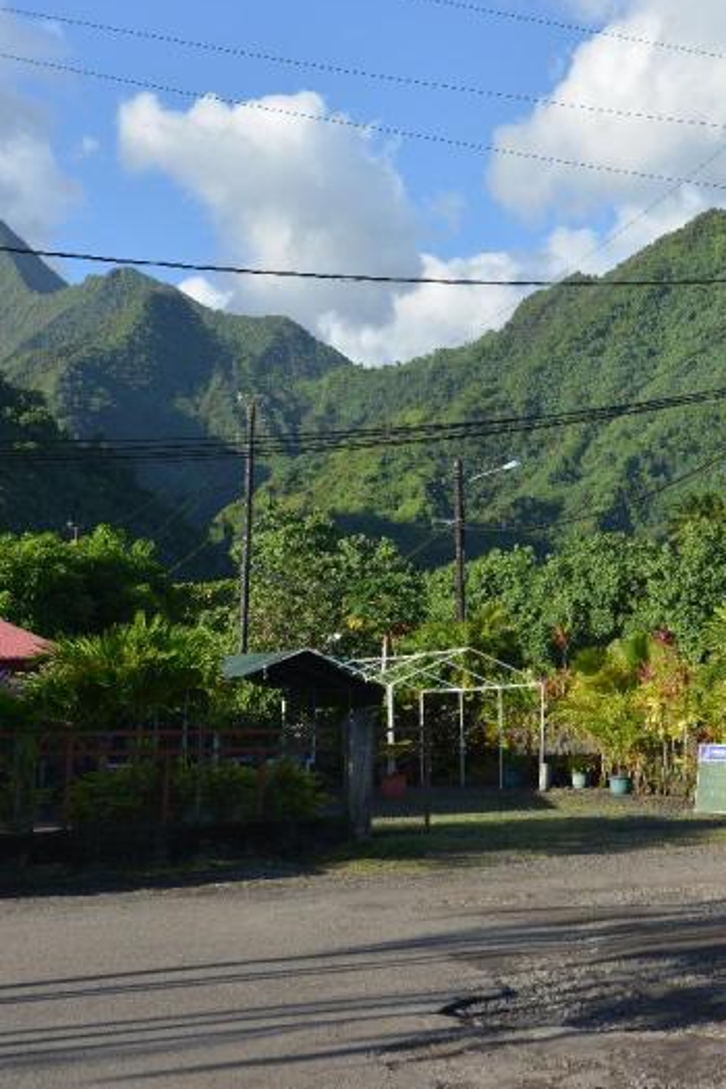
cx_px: 813
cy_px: 546
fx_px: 1845
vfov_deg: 32.9
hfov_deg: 21.1
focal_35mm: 61
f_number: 8
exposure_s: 1/320
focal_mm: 40
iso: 200
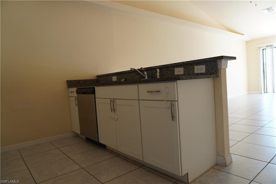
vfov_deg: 53.1
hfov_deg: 73.8
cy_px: 92
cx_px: 138
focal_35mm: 24
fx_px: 184
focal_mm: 16
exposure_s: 1/160
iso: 1250
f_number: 4
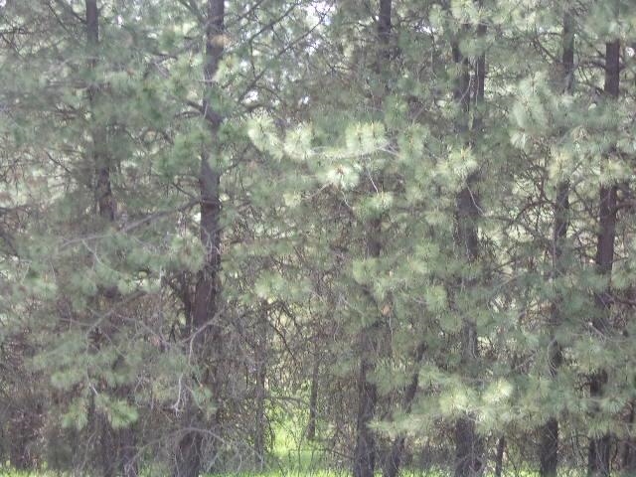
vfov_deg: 13.7
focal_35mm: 108
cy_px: 238
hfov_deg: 18.2
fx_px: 1984
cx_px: 318
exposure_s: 1/60
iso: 146
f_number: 6.6
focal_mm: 19.6
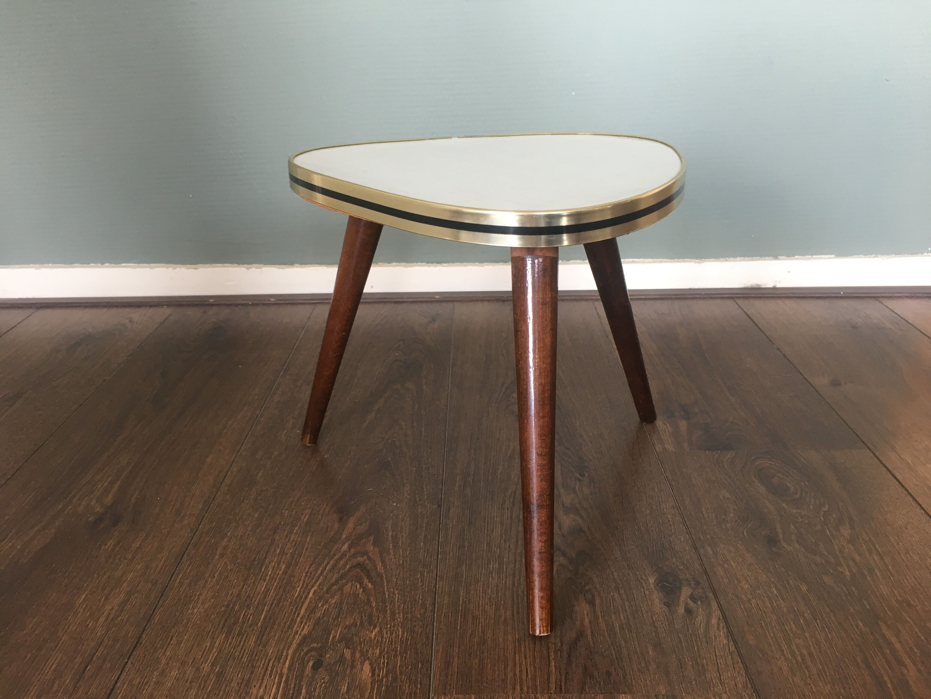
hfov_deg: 61.7
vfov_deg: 48.2
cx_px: 466
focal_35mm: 29
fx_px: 780
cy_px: 350
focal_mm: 4.15
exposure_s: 1/33
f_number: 2.2
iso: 100
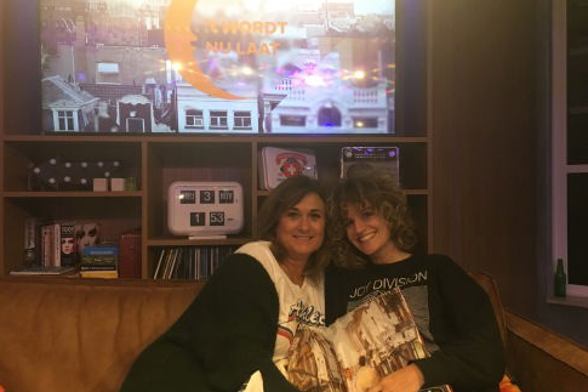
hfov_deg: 60.3
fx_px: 506
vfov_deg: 42.3
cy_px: 191
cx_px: 299
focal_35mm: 31
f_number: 2.2
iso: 200
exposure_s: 1/25
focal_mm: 4.15
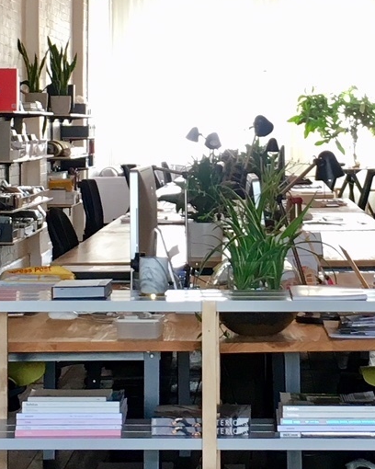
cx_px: 212
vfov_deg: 17.0
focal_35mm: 112
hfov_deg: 13.8
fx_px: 1554
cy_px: 82
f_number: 2.2
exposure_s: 1/33
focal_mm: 4.15
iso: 32
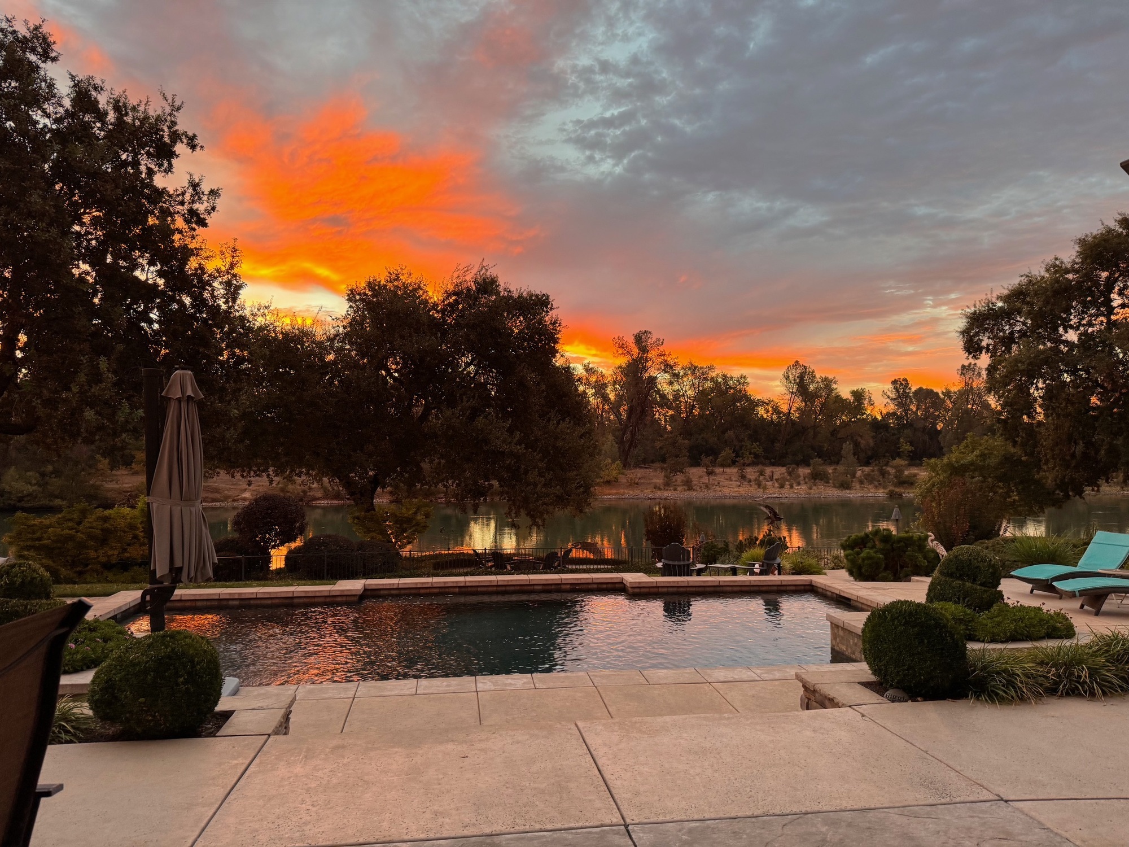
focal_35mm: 24
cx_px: 564
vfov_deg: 56.8
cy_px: 424
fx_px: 783
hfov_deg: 71.6
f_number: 1.78
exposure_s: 1/121
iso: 160
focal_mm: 6.86
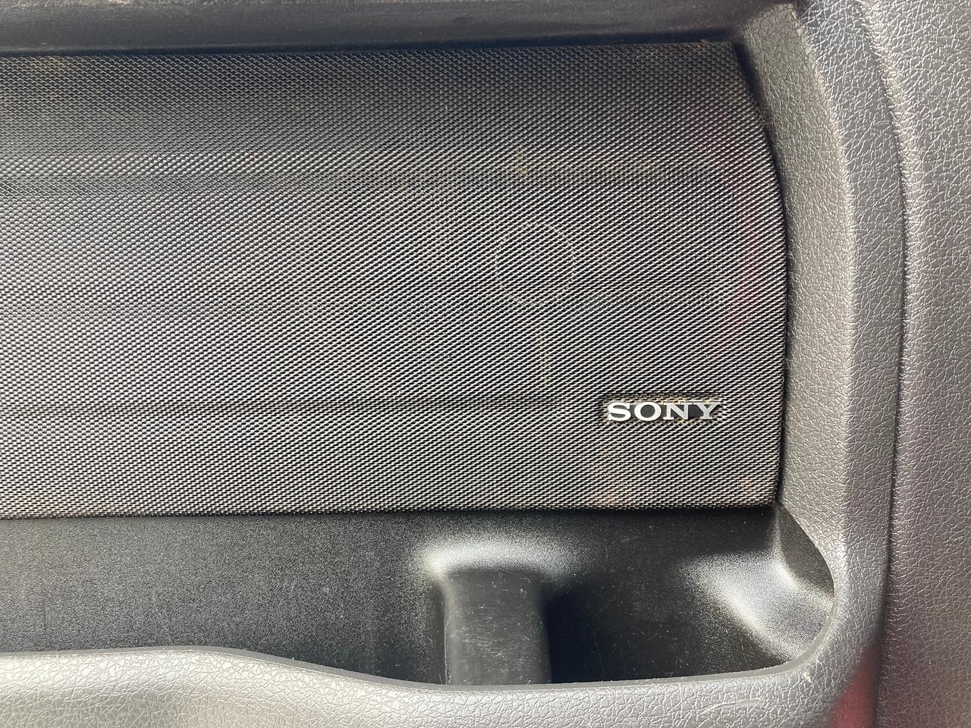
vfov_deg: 49.7
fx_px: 785
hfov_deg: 63.4
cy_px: 364
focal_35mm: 28
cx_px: 486
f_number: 1.8
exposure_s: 1/112
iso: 80
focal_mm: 3.99
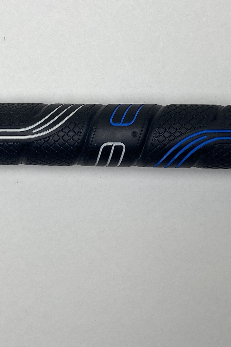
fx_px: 597
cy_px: 151
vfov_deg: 32.3
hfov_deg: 21.8
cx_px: 81
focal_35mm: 62
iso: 32
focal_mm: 4.25
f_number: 1.8
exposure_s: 1/393
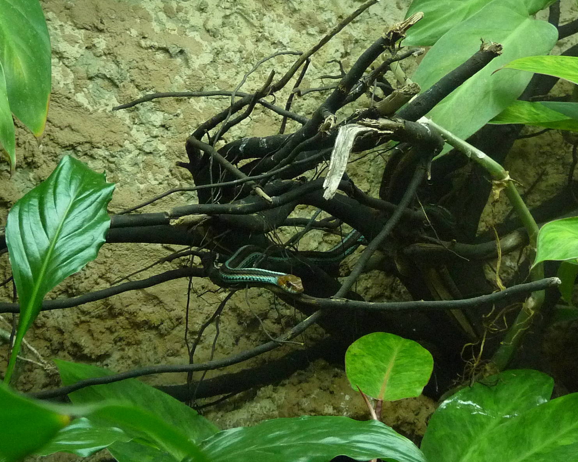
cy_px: 231
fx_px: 975
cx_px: 275
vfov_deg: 26.7
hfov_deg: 33.0
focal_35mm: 57
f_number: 3.5
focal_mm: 5.3
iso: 400
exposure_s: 1/30
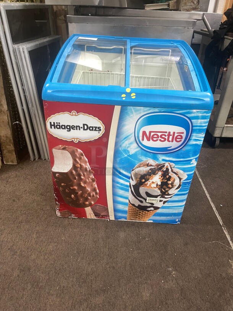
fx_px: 233
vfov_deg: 67.3
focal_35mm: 26
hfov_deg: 53.1
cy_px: 156
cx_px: 116
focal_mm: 5.1
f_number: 1.6
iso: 320
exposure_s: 1/60
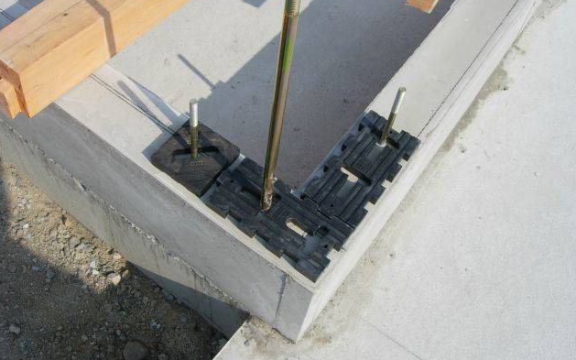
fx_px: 644
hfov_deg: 48.2
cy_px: 148
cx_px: 289
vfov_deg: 31.2
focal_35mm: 41
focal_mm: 7.8
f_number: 4.8
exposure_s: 1/703
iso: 64
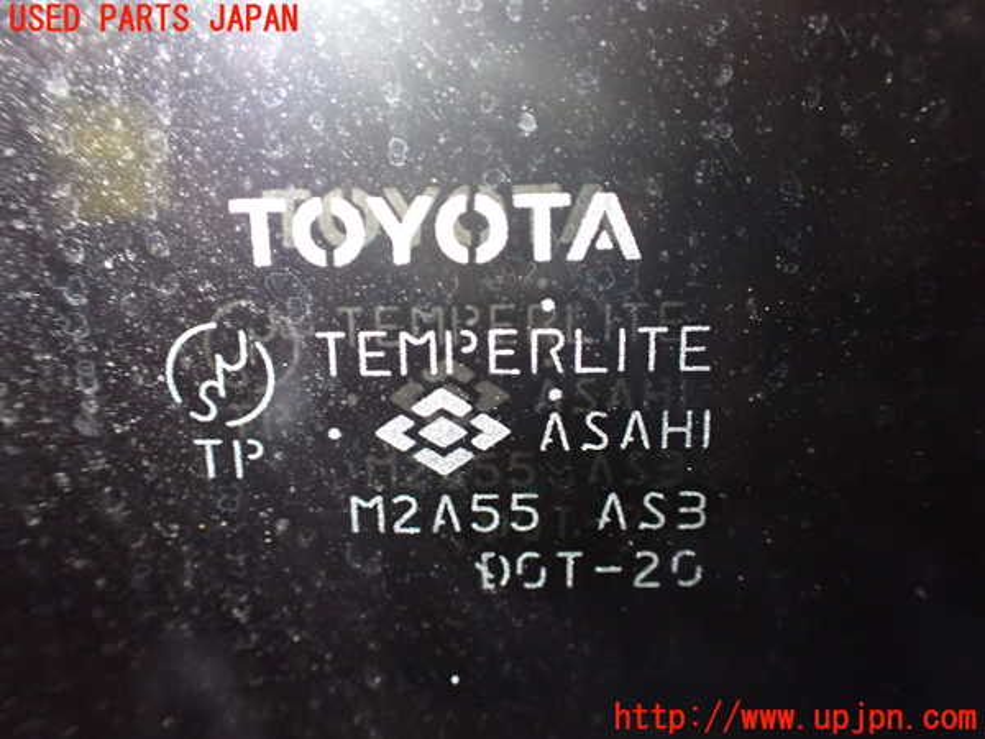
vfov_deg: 46.8
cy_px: 370
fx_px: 854
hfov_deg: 60.0
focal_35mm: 30
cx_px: 492
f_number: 2.3
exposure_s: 1/30
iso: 1000
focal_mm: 5.4
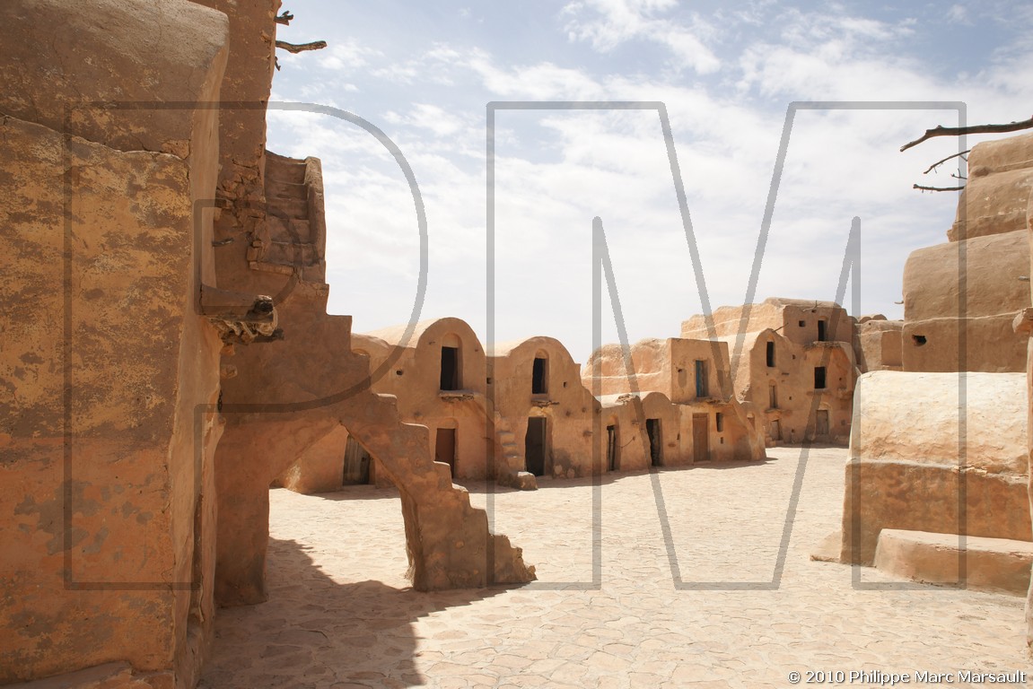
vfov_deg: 53.2
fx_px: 689
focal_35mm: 24
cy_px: 344
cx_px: 516
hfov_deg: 73.7
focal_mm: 24
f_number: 9
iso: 100
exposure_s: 1/320
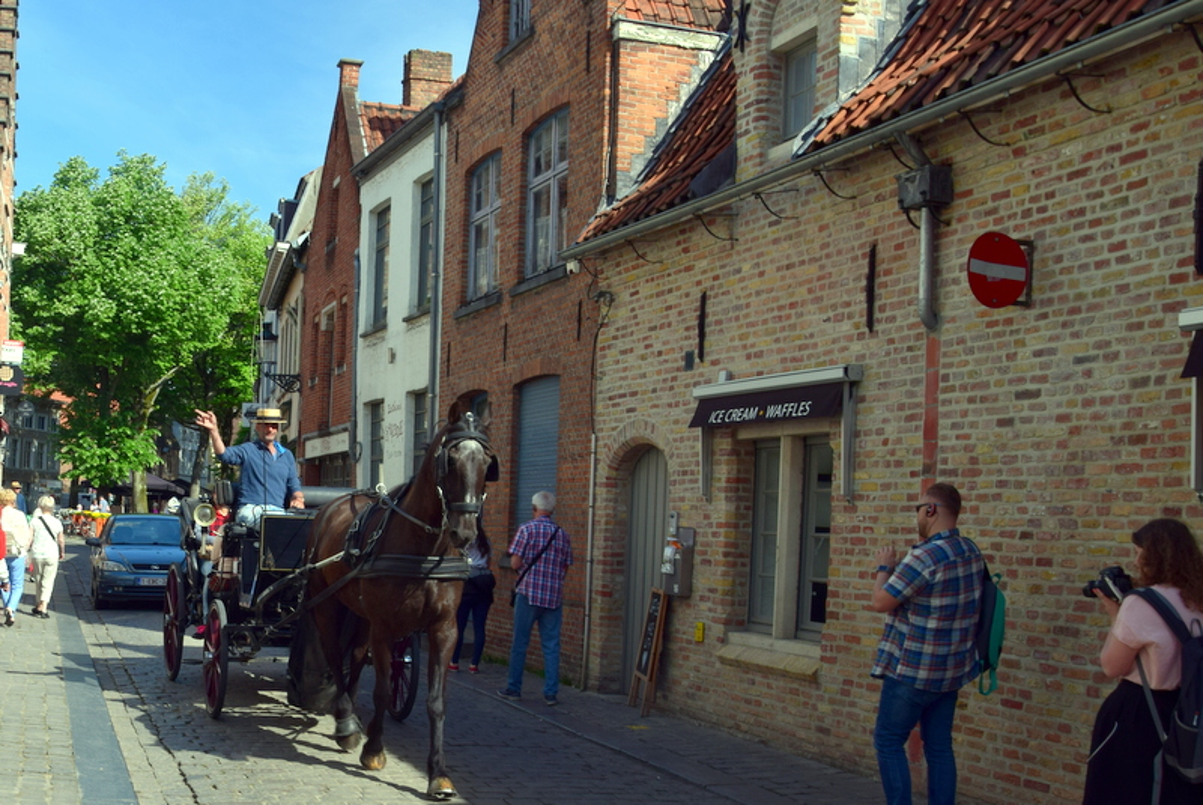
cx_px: 602
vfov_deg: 48.0
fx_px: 903
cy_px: 402
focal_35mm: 27
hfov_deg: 67.3
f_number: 9
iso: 125
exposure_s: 1/125
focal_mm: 18
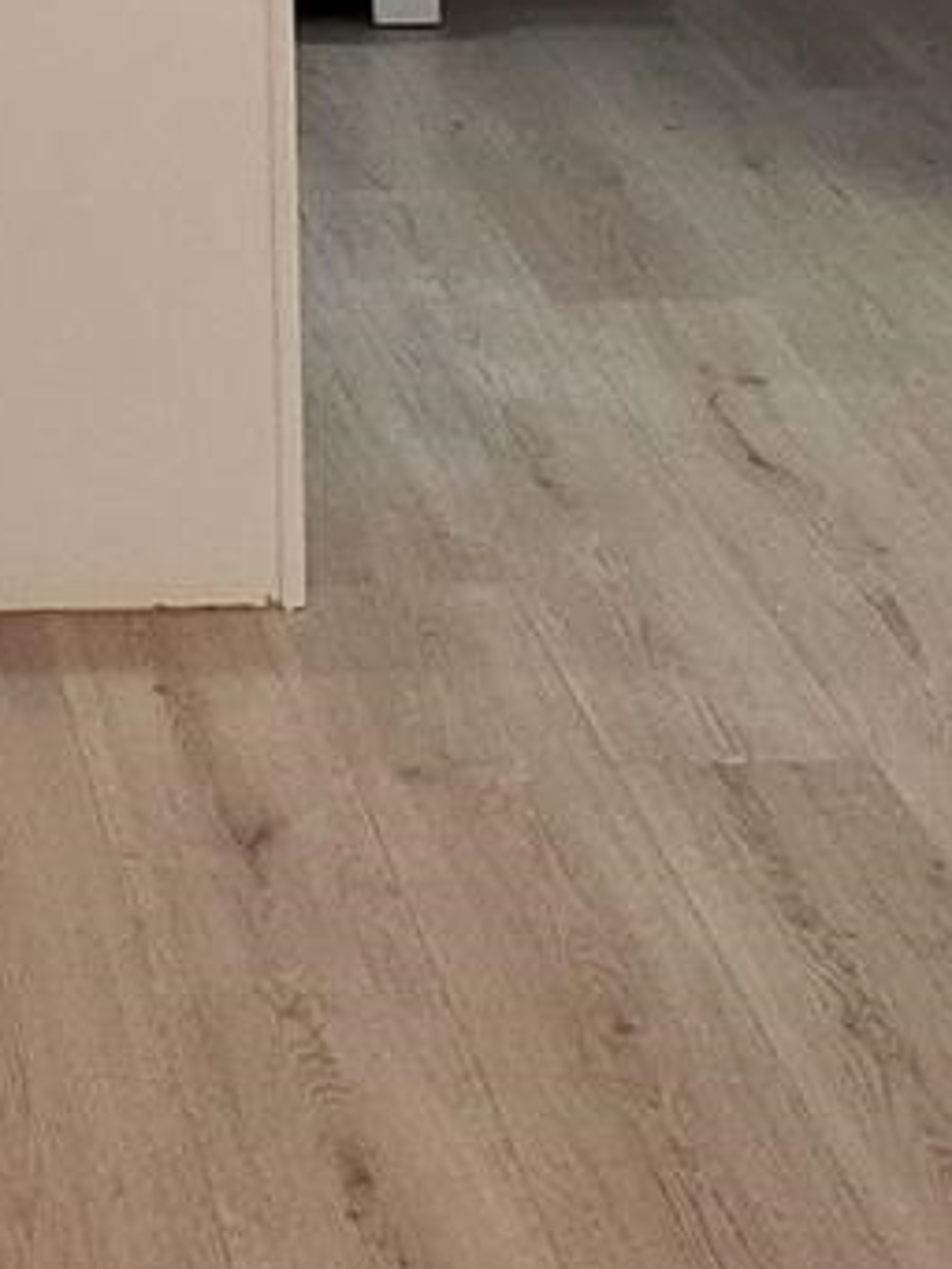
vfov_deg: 15.3
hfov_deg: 12.1
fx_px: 4288
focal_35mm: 117
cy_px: -763
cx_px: -502
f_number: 2.4
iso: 200
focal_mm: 4.3
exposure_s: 1/120
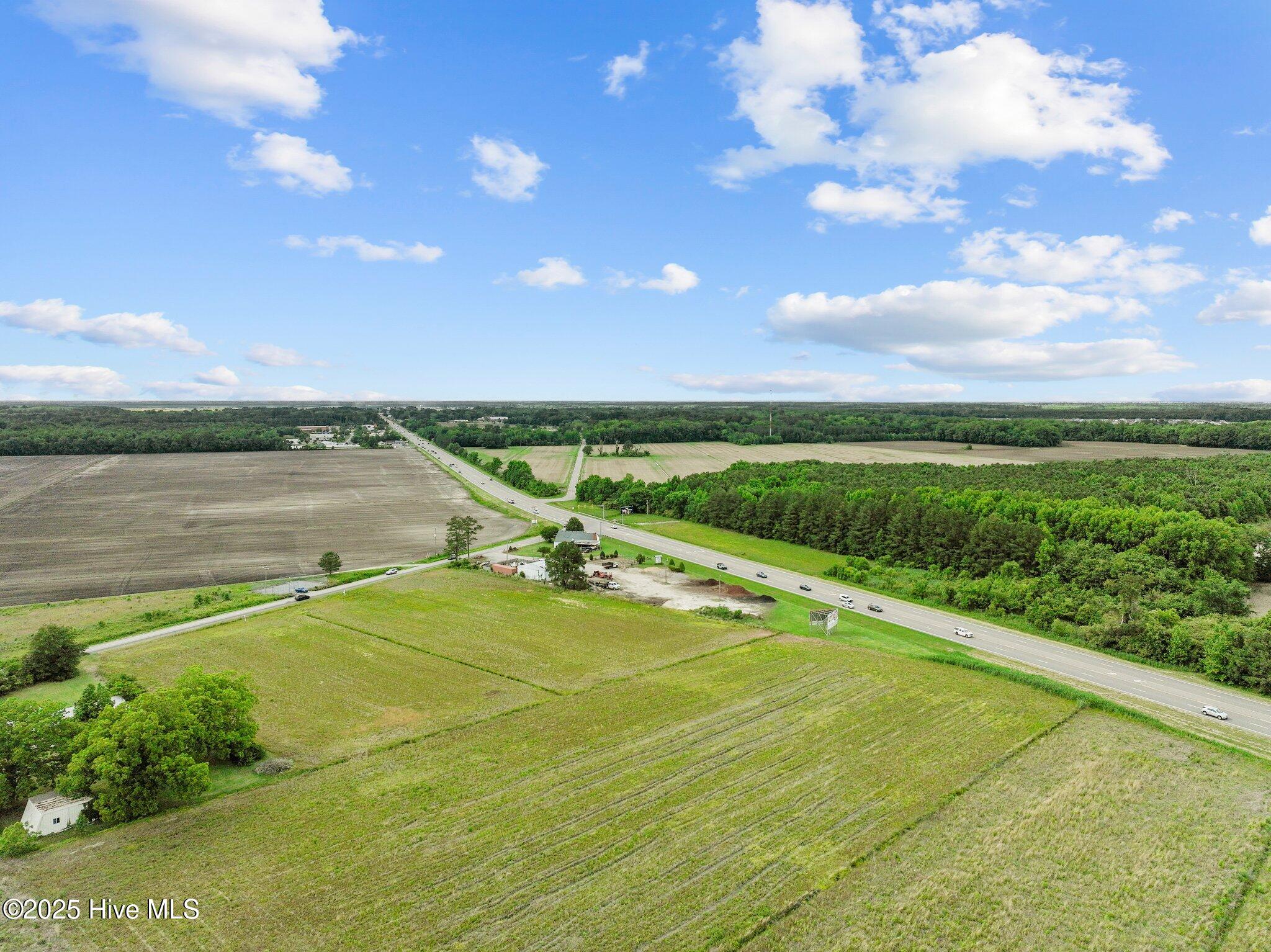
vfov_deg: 56.8
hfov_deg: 71.6
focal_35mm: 24
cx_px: 636
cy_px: 476
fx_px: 881
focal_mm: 12.29
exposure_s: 1/6400
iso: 140
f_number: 2.8
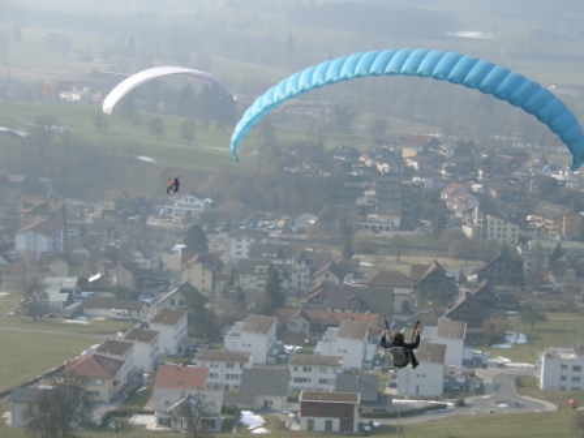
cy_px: 219
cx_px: 292
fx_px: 1502
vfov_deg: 16.6
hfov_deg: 22.0
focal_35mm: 89
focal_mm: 19.2
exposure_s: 1/500
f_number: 3.7
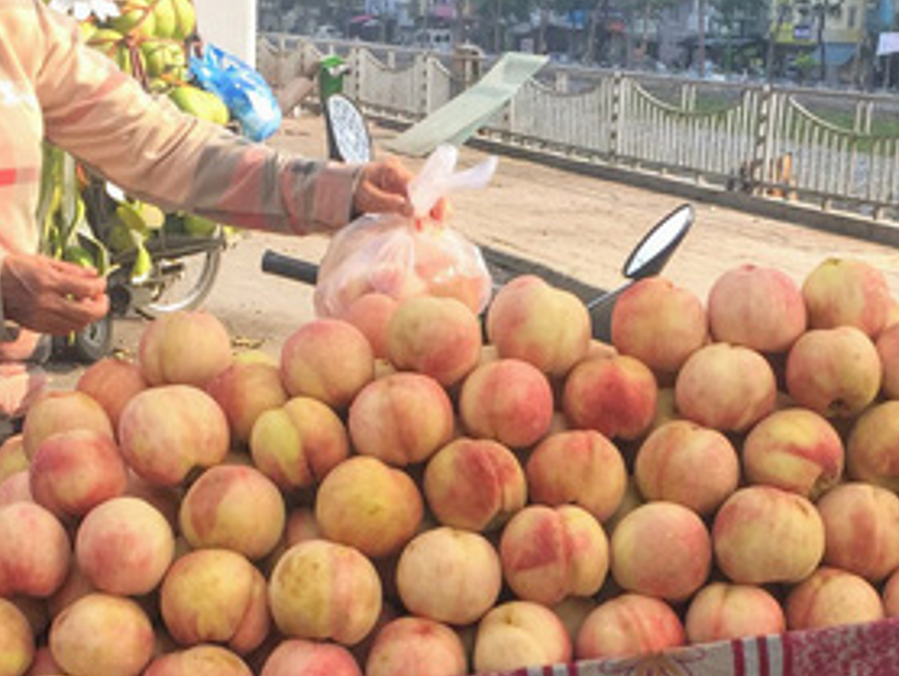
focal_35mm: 74
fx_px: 1923
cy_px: 746
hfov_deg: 26.2
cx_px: 569
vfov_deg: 19.1
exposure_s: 1/488
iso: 32
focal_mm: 4.15
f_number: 2.2
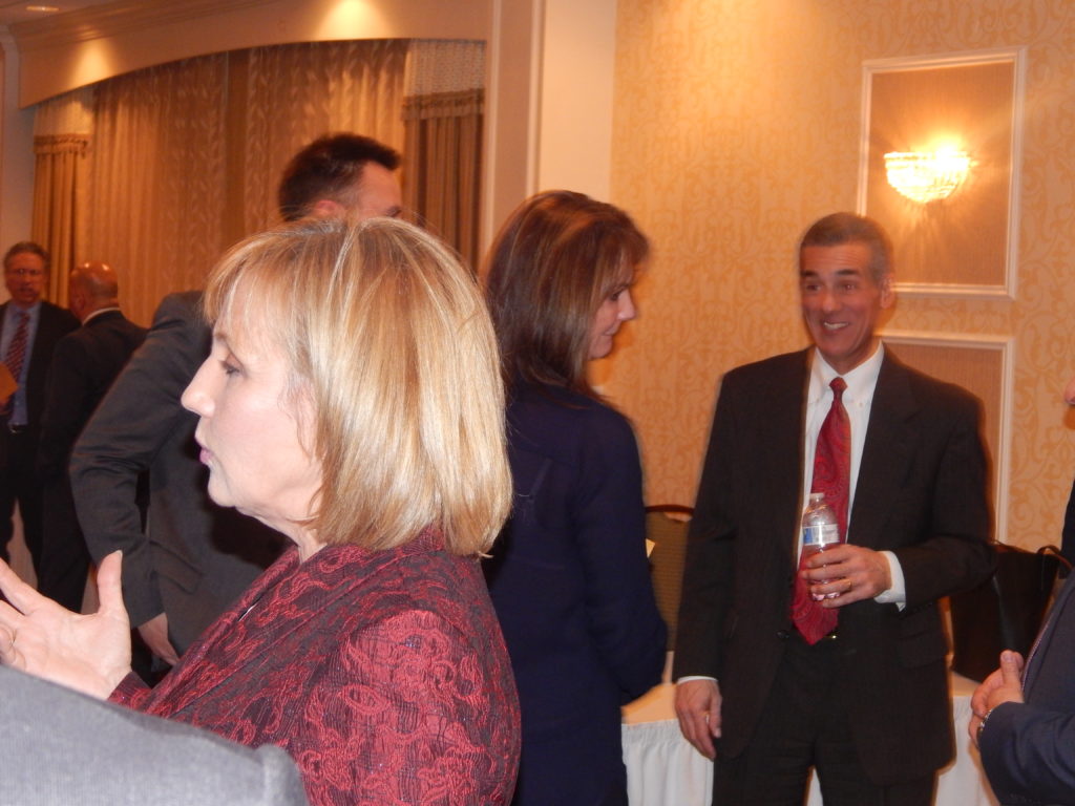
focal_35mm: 76
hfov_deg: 25.7
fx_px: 2360
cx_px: 538
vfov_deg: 19.4
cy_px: 403
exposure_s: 1/30
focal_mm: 13.5
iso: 400
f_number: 4.2
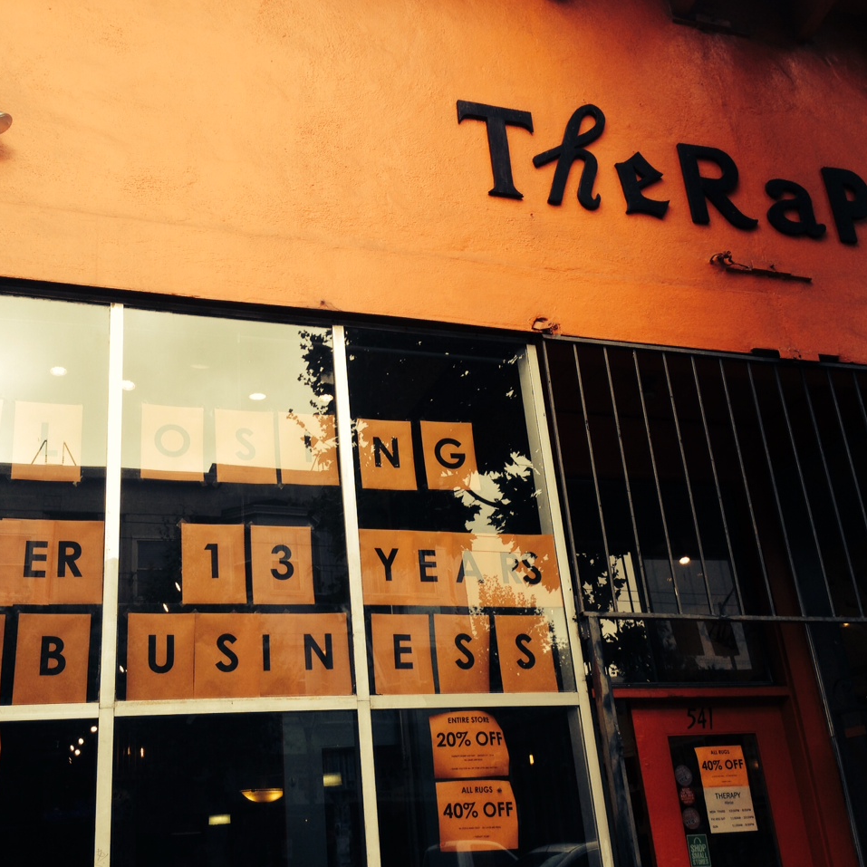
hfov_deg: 42.7
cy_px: 433
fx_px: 1105
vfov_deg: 42.8
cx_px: 371
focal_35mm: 39
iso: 50
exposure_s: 1/304
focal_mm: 4.12
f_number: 2.4
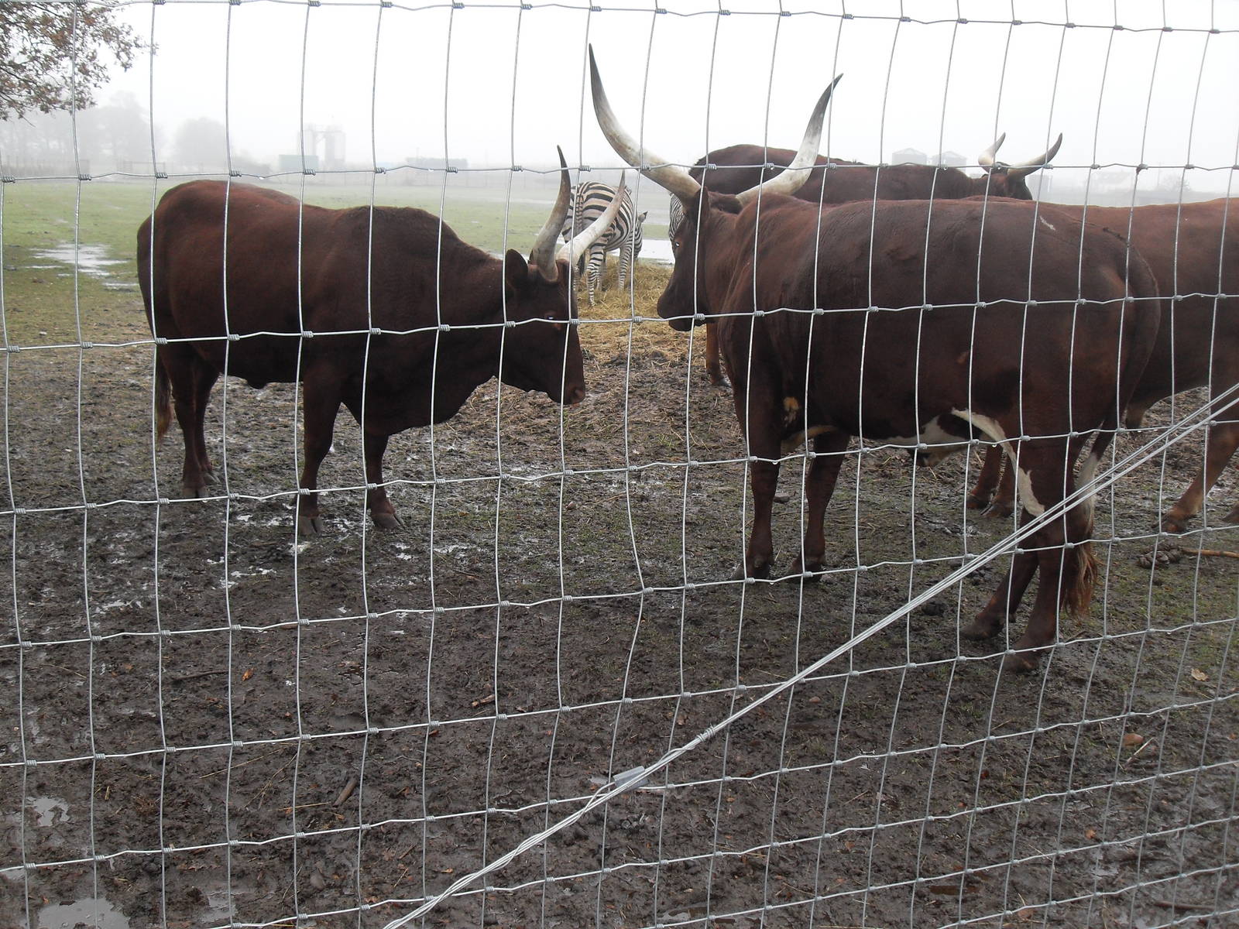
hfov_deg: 50.1
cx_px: 620
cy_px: 464
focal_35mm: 37
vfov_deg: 38.7
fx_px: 1324
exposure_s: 1/45
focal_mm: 6.3
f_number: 2.8
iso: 100
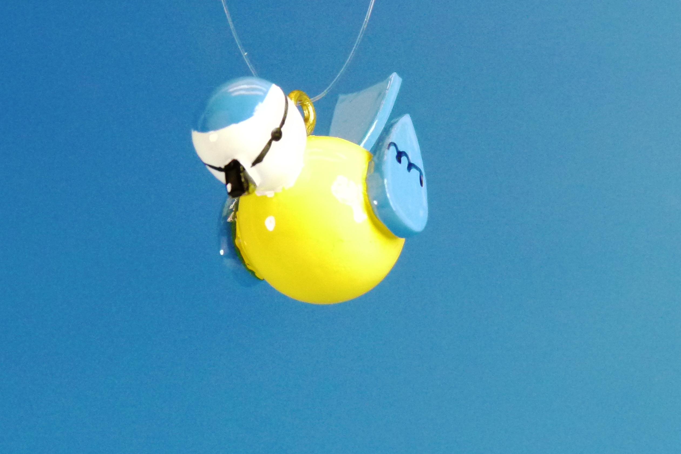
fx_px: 1419
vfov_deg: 18.2
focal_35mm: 75
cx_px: 324
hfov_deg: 27.0
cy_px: 186
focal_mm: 7.6
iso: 400
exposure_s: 1/320
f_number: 3.6
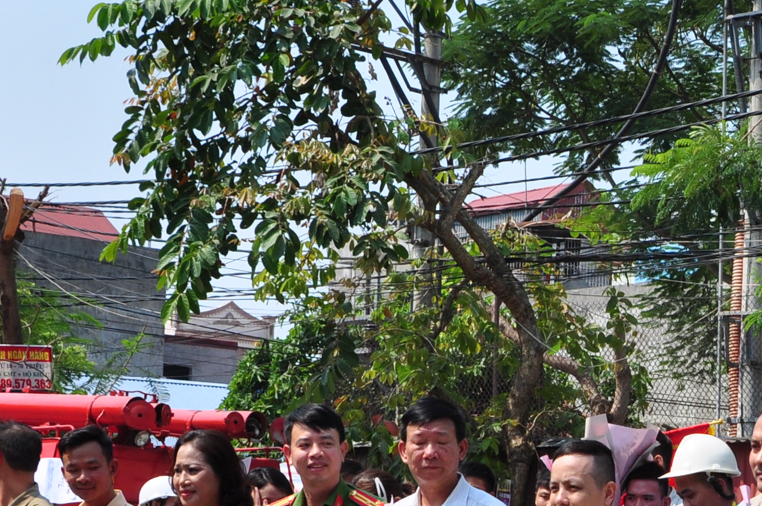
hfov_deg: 20.3
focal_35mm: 97
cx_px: 801
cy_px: 507
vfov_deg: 13.9
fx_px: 2041
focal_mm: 21
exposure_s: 1/320
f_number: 10
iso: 250
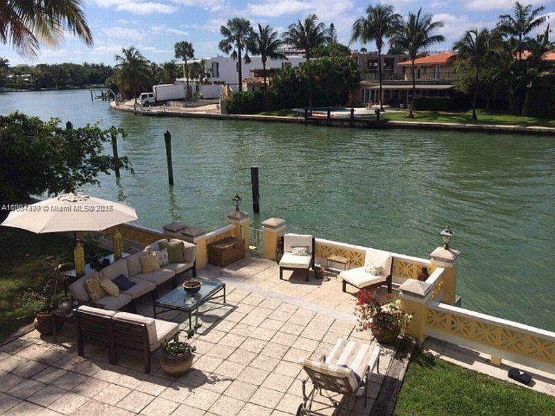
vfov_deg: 46.8
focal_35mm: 30
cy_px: 208
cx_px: 278
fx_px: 481
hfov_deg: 60.0
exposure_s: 1/4566
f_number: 2.2
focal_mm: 4.12
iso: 40
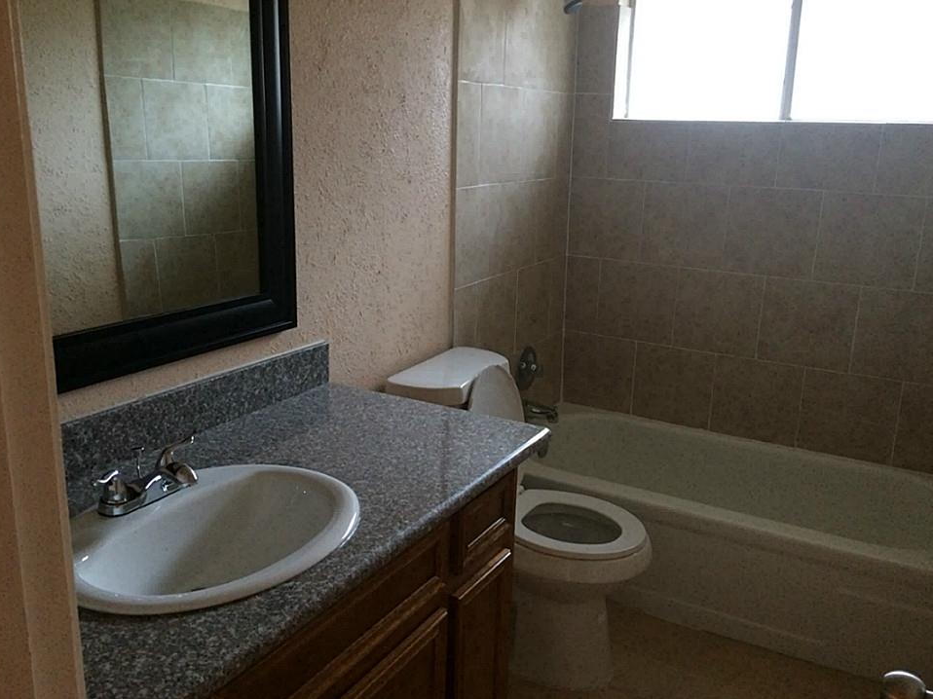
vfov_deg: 45.4
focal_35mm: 31
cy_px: 343
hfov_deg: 58.4
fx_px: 835
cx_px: 458
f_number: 2.2
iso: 250
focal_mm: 4.15
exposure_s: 1/24
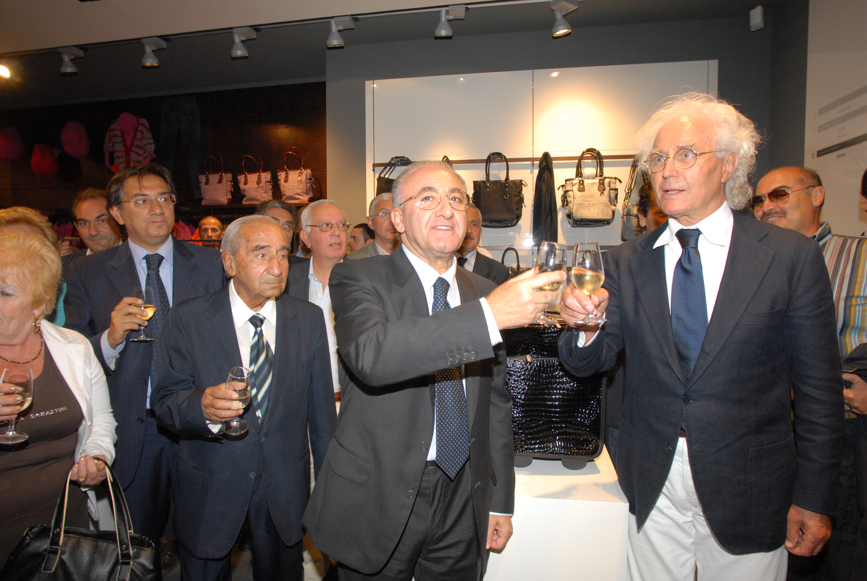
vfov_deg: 59.6
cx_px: 434
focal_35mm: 21
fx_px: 506
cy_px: 290
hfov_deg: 81.1
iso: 640
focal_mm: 14
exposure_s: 1/100
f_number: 5
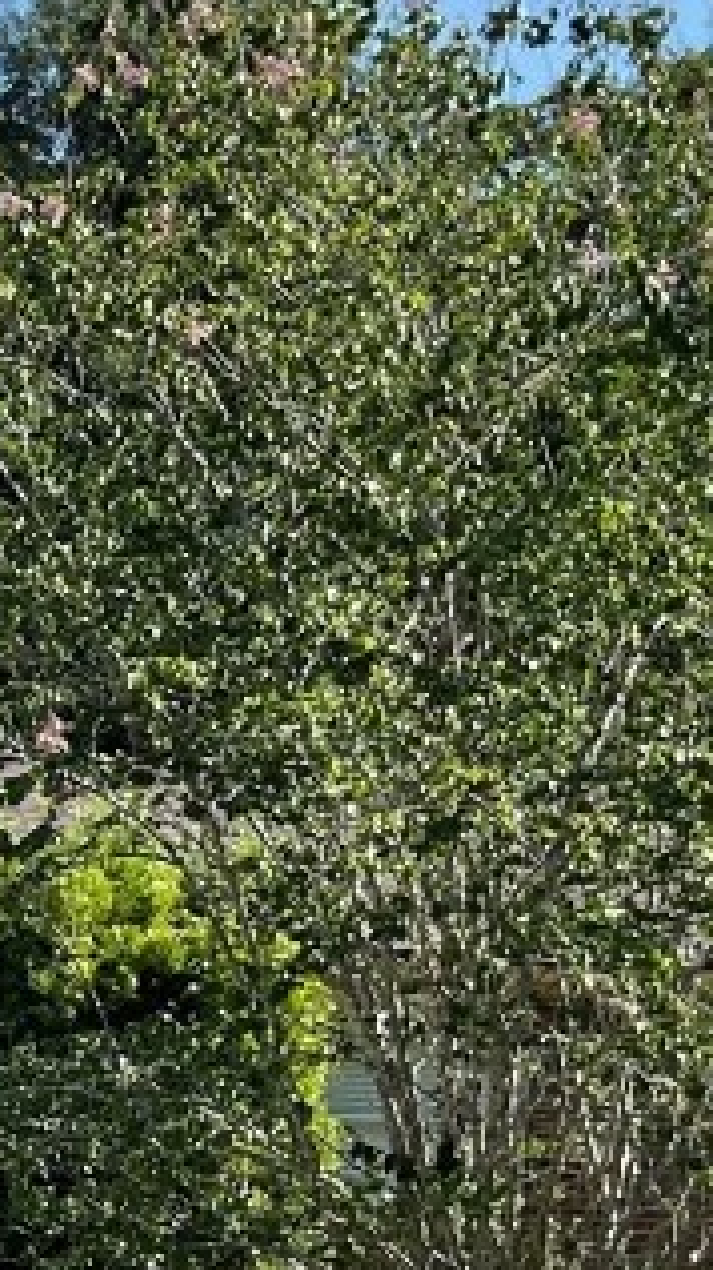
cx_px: -633
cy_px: 1282
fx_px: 3433
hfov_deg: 11.0
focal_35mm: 102
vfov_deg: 20.3
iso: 16
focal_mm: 3
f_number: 1.8
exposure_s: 1/962
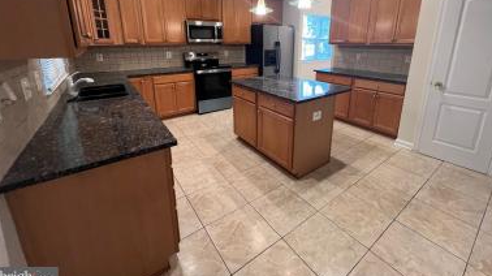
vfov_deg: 68.5
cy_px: 92
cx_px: 255
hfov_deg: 103.0
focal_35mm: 15
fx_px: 196
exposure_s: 1/60
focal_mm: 1.57
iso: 500
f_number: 1.8
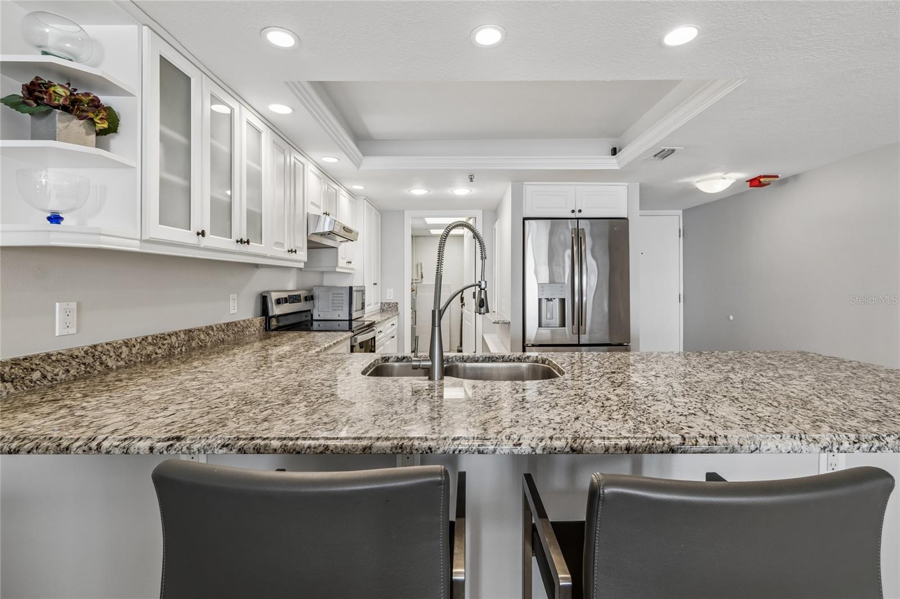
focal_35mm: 15
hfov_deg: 100.4
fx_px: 375
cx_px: 450
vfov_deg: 77.3
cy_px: 300
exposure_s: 1/15
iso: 100
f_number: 7.1
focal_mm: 10
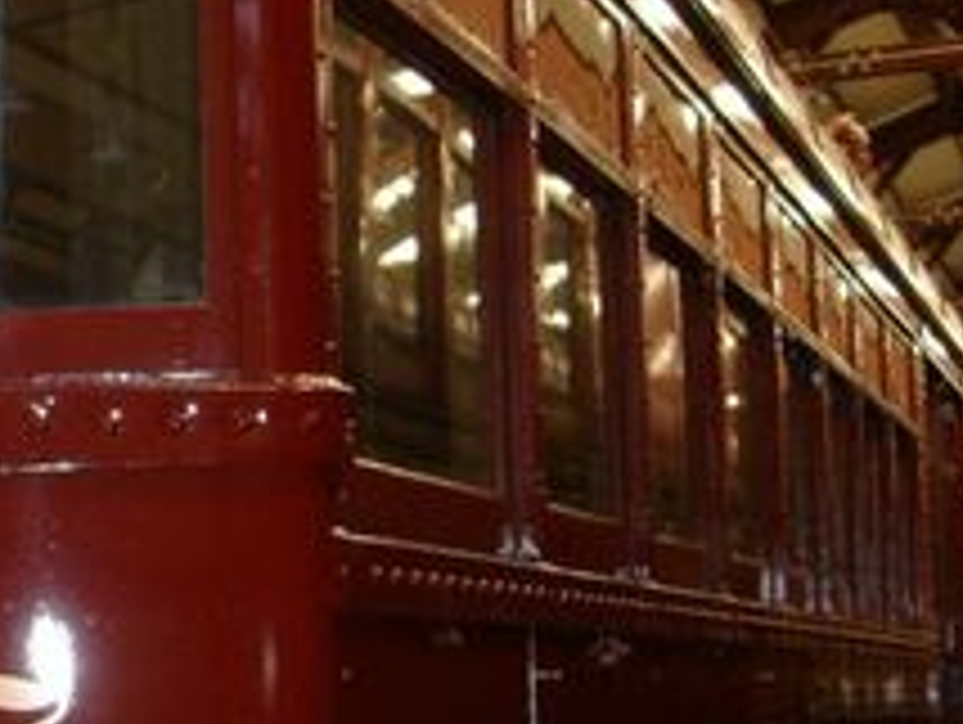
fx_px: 2423
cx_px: -187
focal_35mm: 87
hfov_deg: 21.0
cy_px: 549
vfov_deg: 16.9
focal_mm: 5.8
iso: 100
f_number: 2.8
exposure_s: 1/45
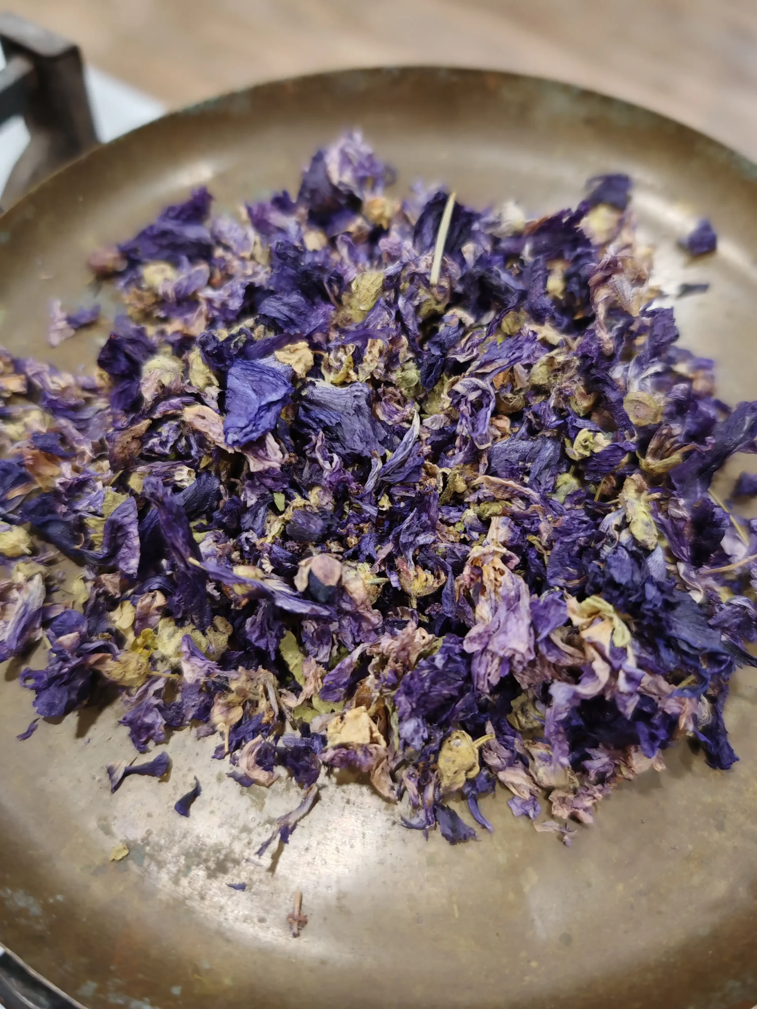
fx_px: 787
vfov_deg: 65.3
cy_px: 504
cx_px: 378
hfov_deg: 51.4
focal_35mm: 27
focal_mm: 6.83
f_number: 1.4
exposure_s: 1/50
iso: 250
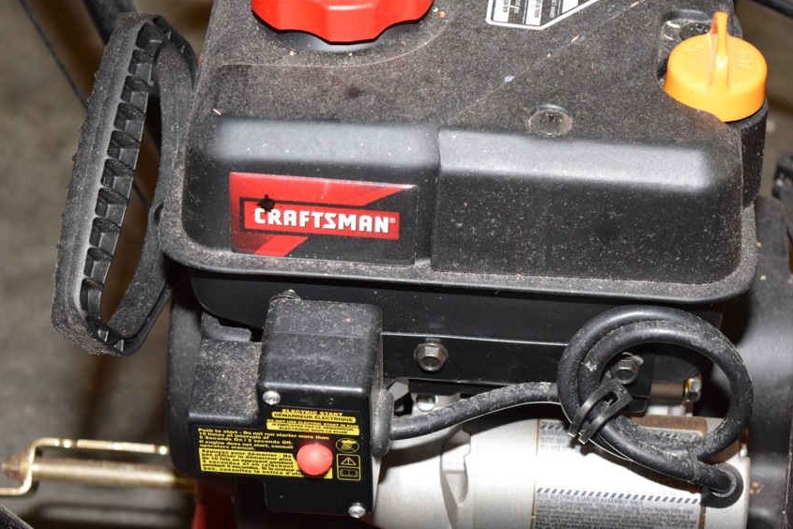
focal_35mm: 98
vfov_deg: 14.0
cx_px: 445
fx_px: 2150
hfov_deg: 20.9
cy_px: 309
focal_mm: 55
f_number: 5.6
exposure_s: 1/60
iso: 2500
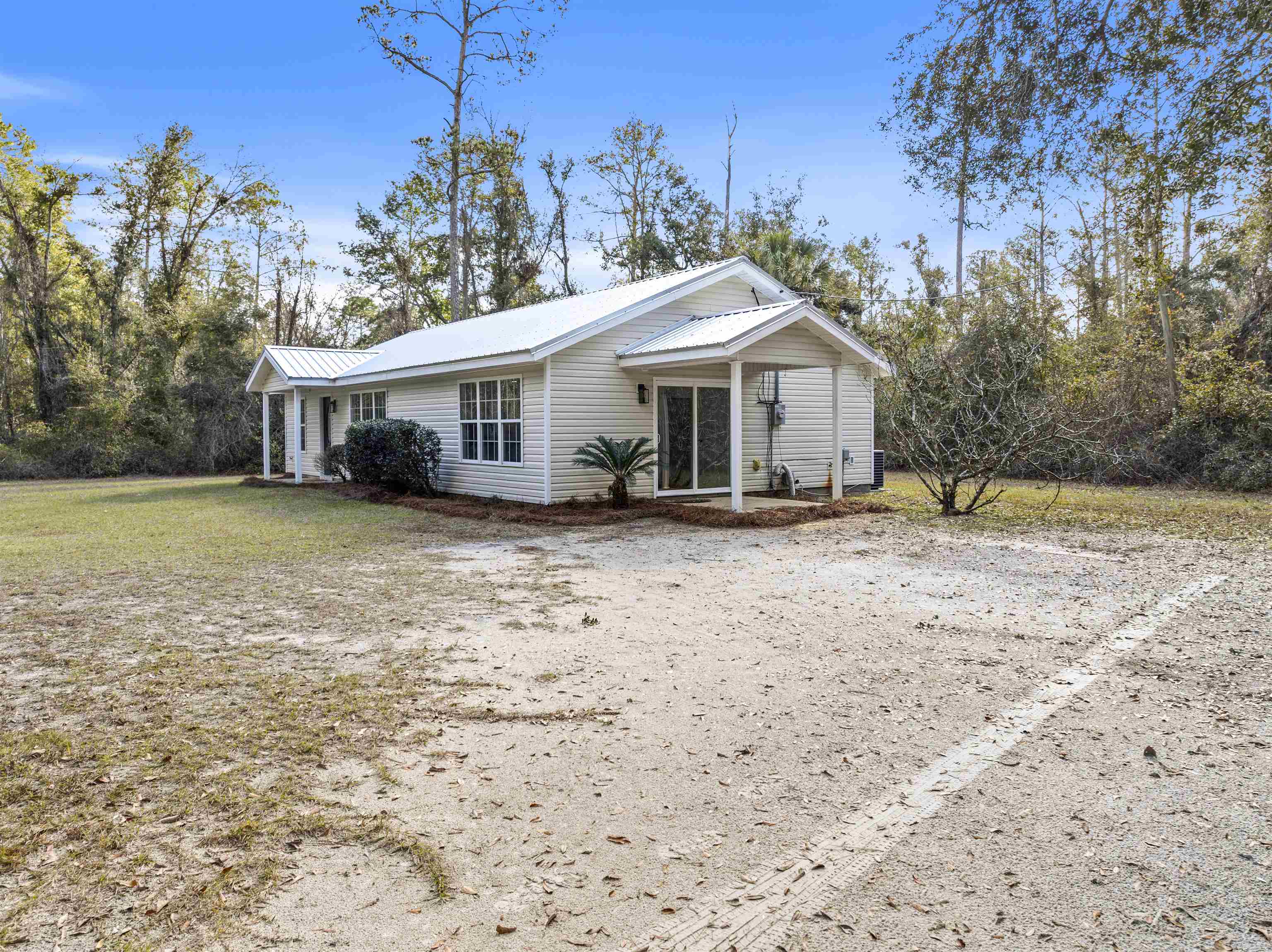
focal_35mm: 24
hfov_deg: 71.6
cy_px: 476
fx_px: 881
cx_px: 636
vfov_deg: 56.8
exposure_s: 1/400
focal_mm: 12.29
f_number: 2.8
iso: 330
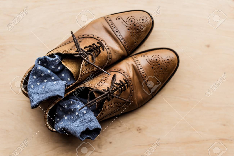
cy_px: 78
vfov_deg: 27.0
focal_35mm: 50
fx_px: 325
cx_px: 117
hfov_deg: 39.6
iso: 320
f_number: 2.8
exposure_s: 1/160
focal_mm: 50
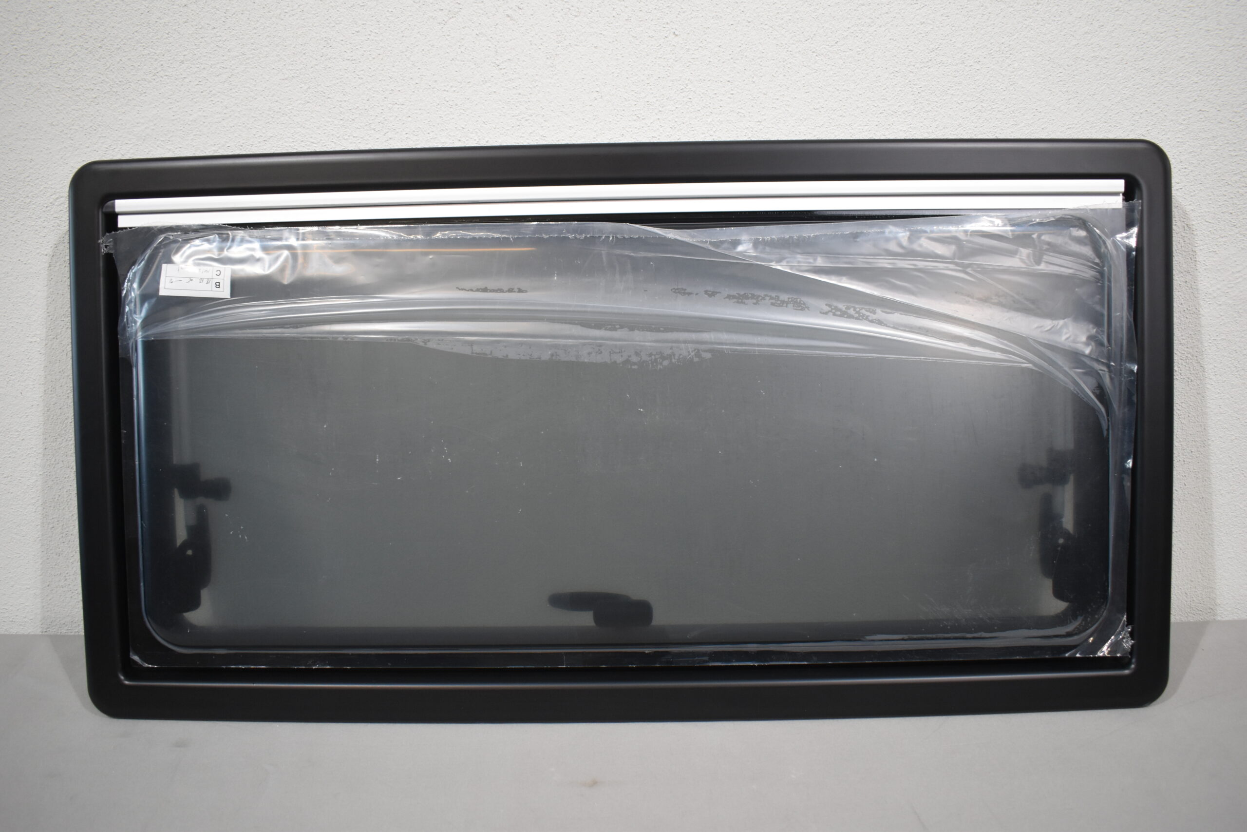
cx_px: 624
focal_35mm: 30
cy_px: 416
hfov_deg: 61.9
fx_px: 1039
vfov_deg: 43.6
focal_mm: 20
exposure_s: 1/200
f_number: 3.5
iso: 800
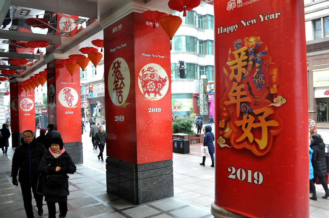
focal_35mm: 30
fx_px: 274
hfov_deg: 62.0
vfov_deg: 43.5
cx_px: 164
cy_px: 109
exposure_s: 1/50
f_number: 7.1
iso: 800
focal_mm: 20
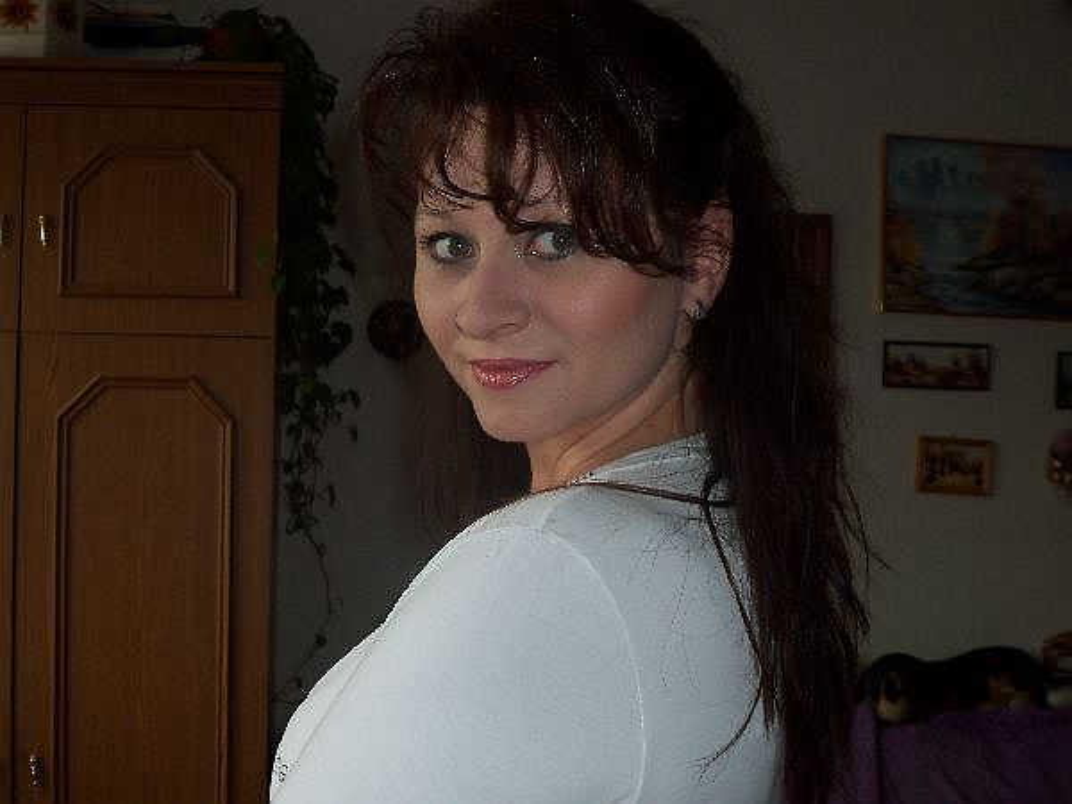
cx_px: 536
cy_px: 402
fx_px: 1053
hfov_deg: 54.0
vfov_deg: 41.8
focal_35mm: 34
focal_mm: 5.7
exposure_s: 1/30
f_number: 2.9
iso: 80
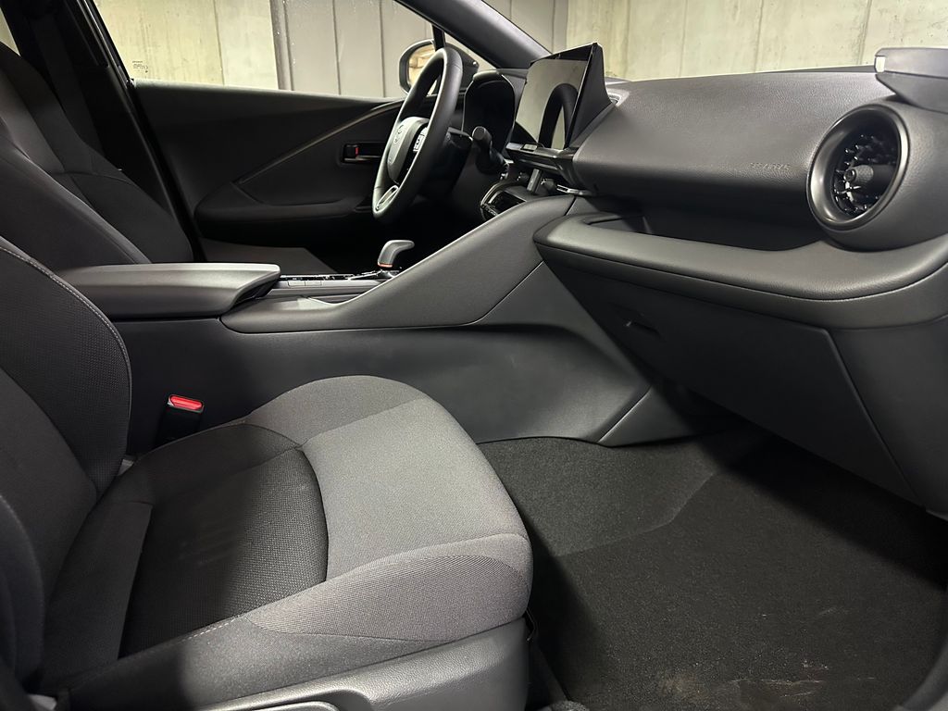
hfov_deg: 71.6
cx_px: 474
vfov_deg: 56.8
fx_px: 657
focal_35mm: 24
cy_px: 356
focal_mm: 6.86
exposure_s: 1/33
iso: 1000
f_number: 1.78
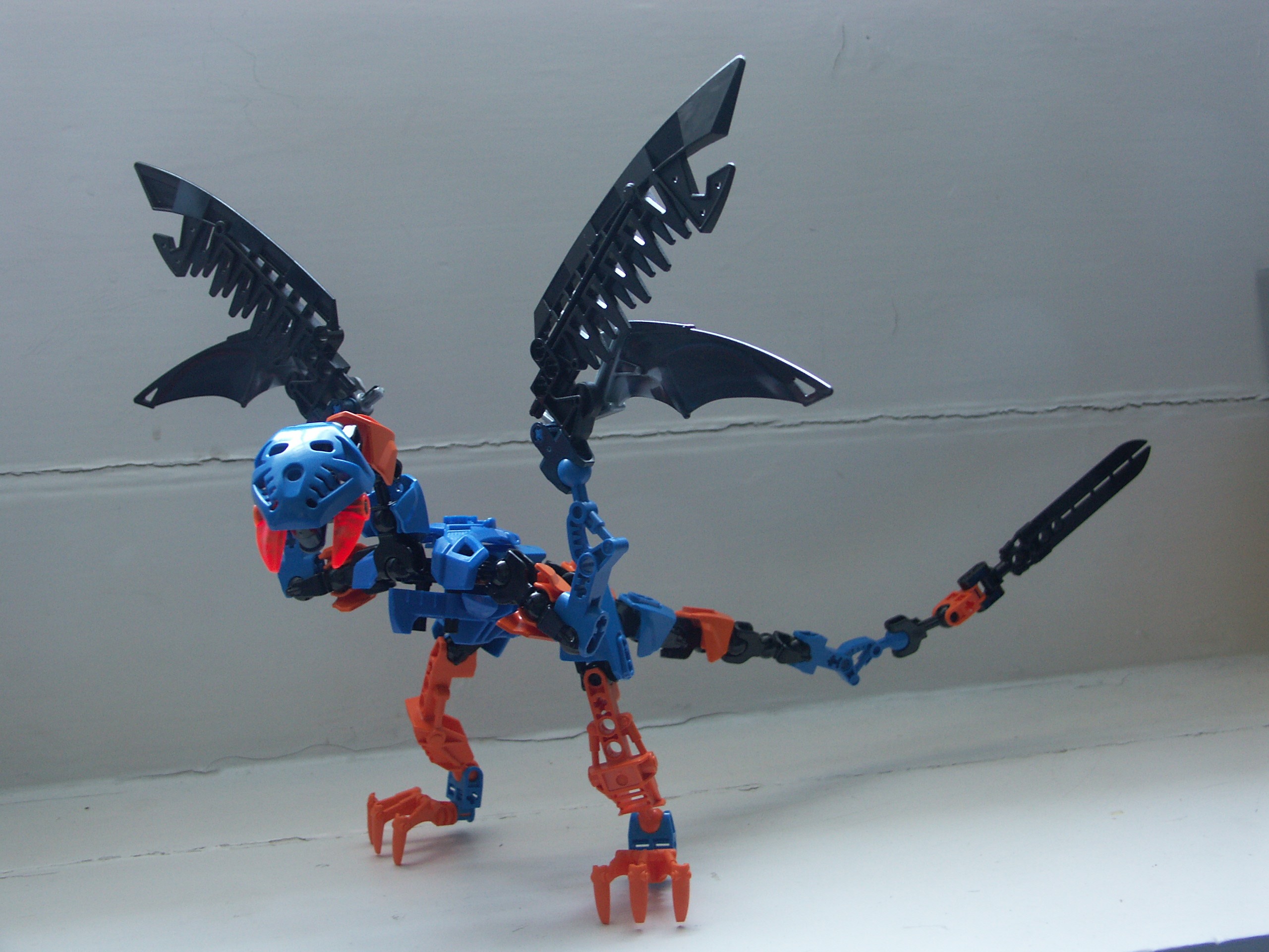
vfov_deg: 41.8
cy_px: 476
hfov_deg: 54.0
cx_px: 634
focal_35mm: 34
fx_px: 1246
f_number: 2.8
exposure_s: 1/20
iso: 100
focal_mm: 8.93
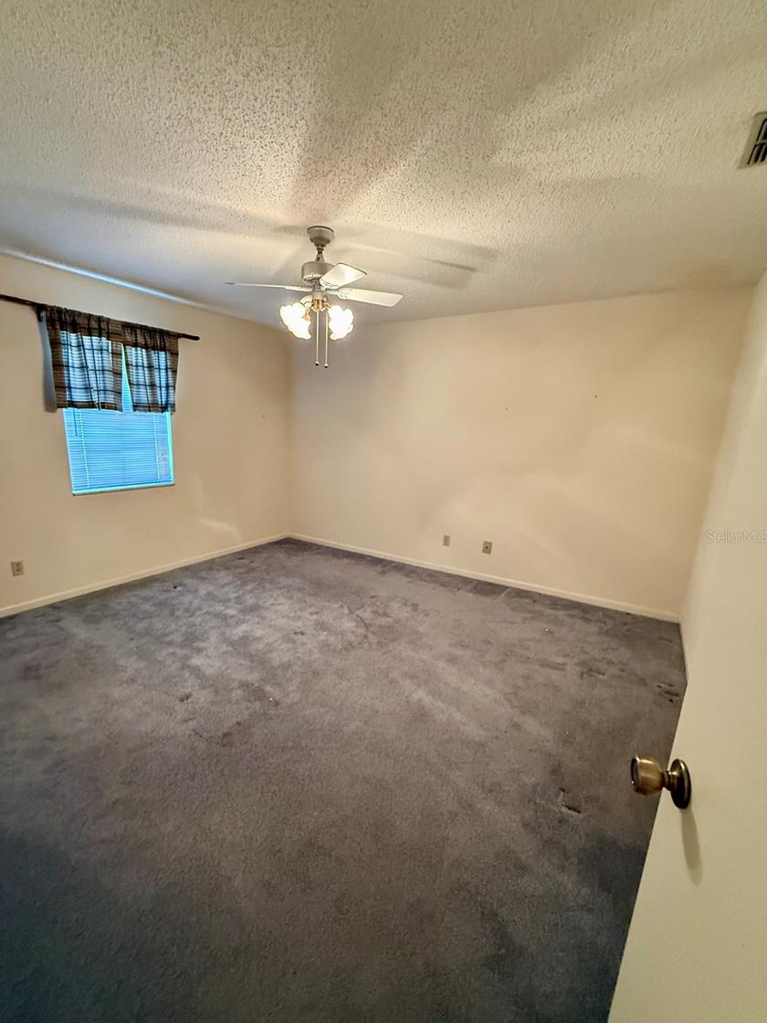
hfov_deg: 81.7
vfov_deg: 98.1
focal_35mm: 15
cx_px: 360
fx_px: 443
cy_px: 536
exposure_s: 1/60
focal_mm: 2.22
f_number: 2.2
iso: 640
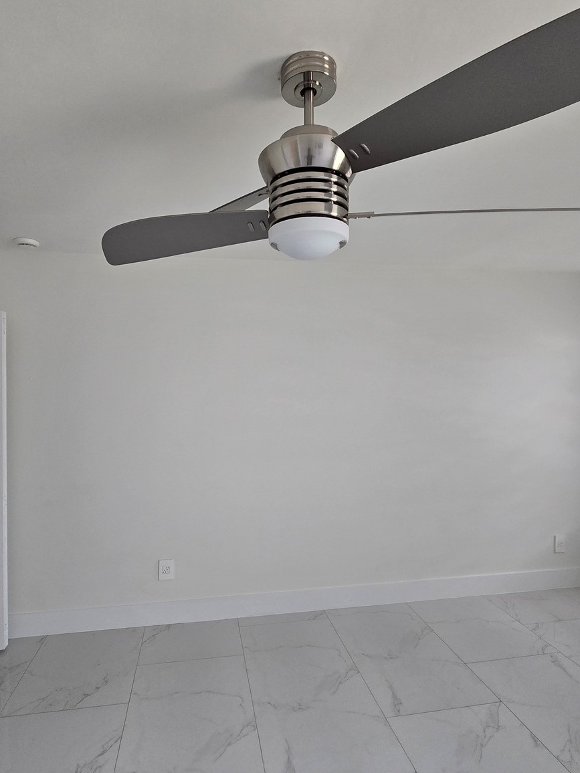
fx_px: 402
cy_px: 386
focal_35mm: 18
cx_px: 271
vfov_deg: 87.8
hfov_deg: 71.5
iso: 250
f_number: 2.2
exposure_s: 1/100
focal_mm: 2.2
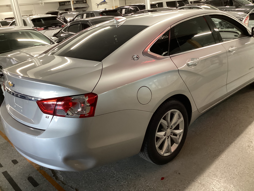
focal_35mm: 31
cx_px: 127
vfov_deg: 45.4
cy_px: 96
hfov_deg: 58.4
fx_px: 227
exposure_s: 1/60
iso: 320
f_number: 2.4
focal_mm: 3.3
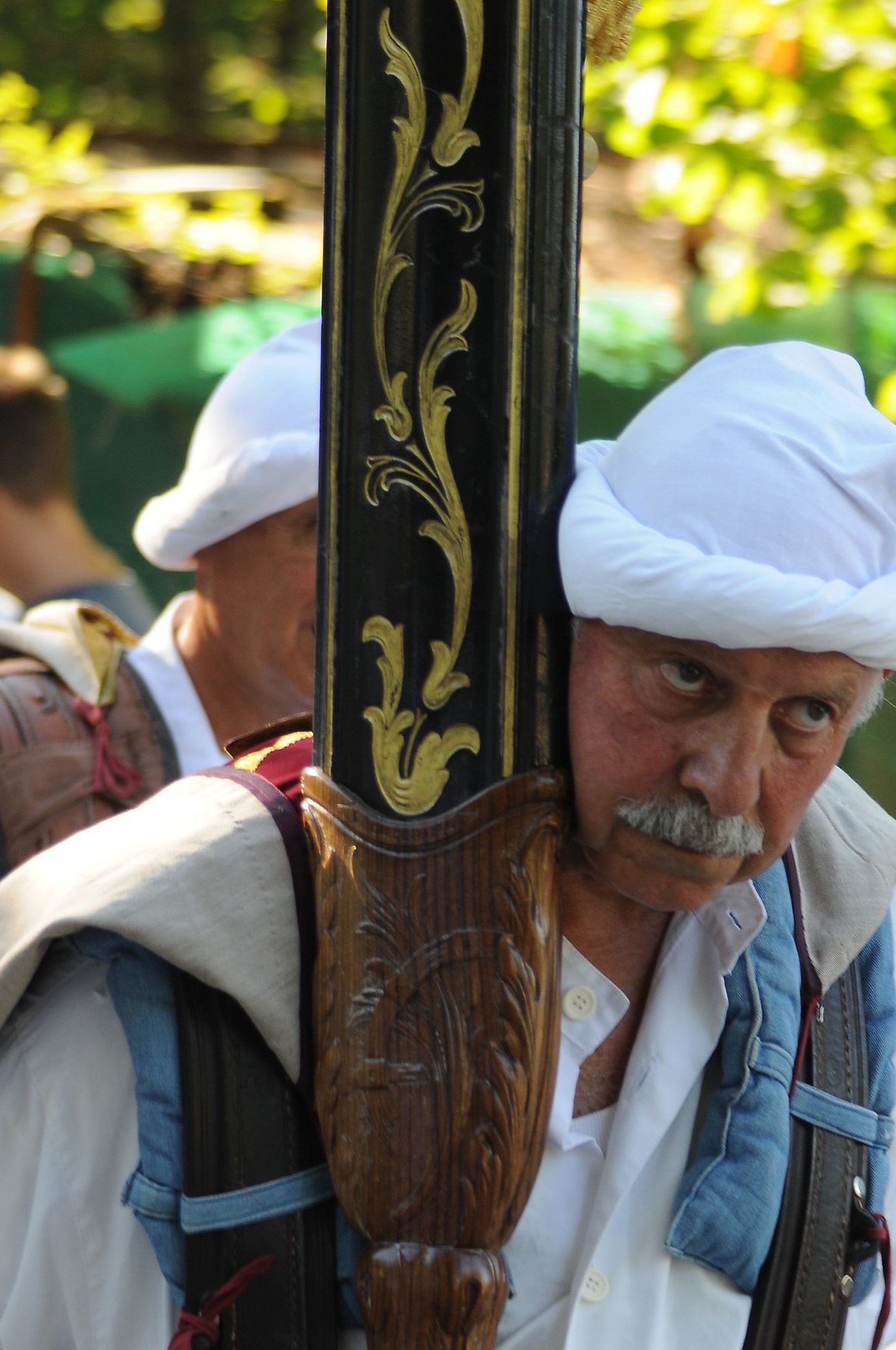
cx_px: 568
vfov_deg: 11.0
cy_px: 750
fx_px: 7000
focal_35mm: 187
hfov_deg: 7.3
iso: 200
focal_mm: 92
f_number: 5
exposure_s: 1/80
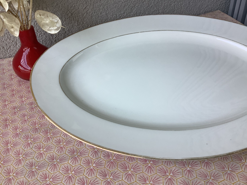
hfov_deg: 58.4
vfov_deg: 45.4
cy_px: 92
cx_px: 124
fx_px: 221
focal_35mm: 31
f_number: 2.4
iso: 64
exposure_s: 1/120
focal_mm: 3.3
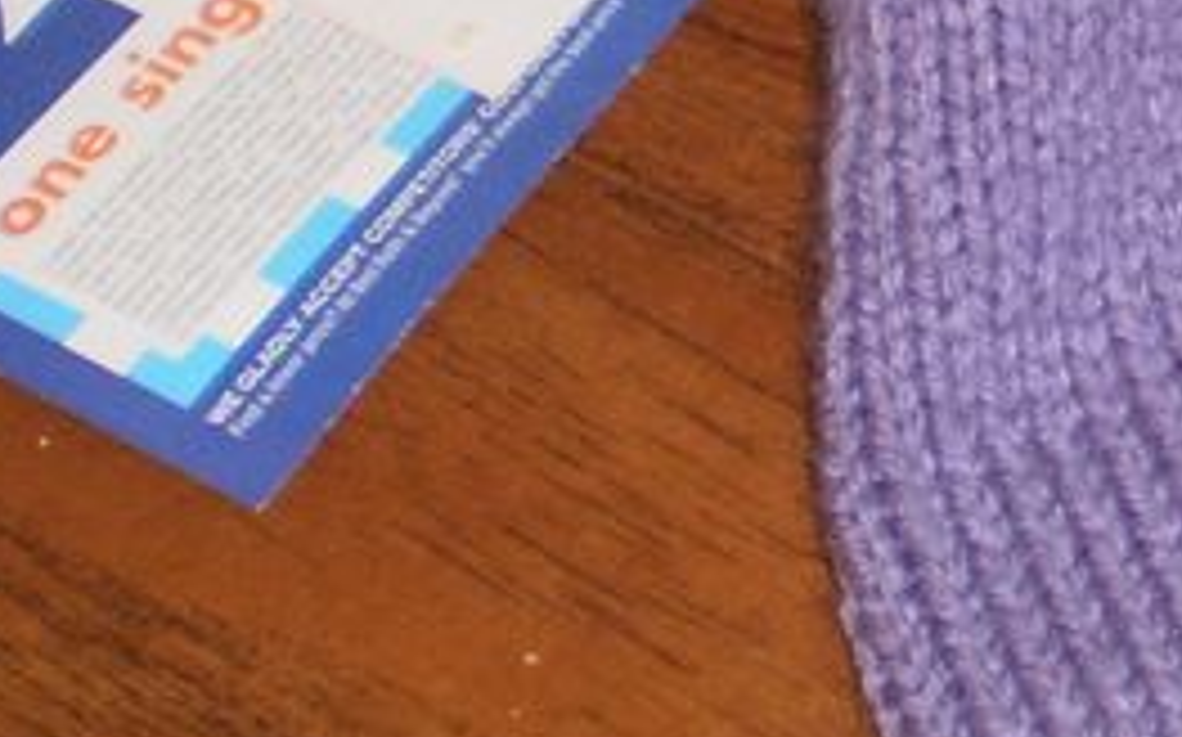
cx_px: 1926
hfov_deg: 13.4
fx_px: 4668
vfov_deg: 8.8
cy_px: -312
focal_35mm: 145
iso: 125
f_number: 3.1
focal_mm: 6.3
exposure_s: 1/30
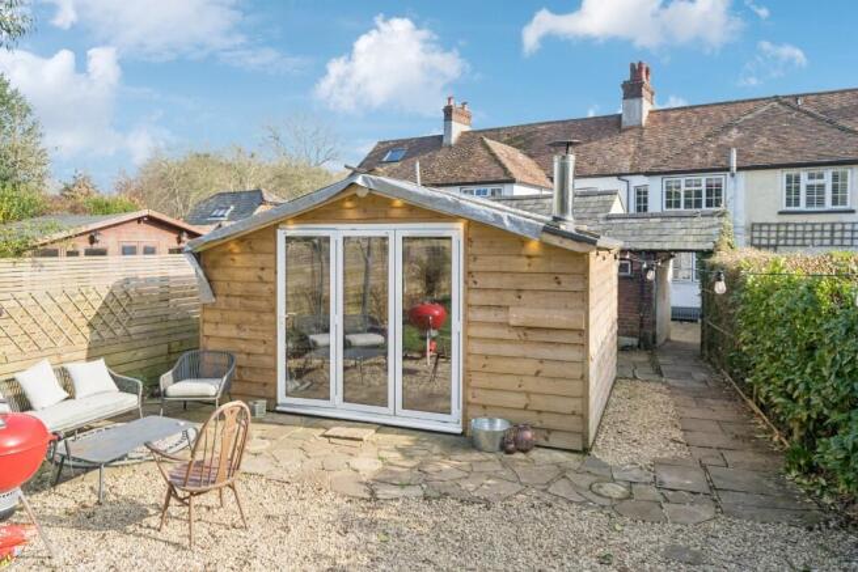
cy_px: 286
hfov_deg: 73.7
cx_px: 429
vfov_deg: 53.2
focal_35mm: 24
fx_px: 572
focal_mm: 24
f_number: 5.6
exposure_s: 1/1250
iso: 640
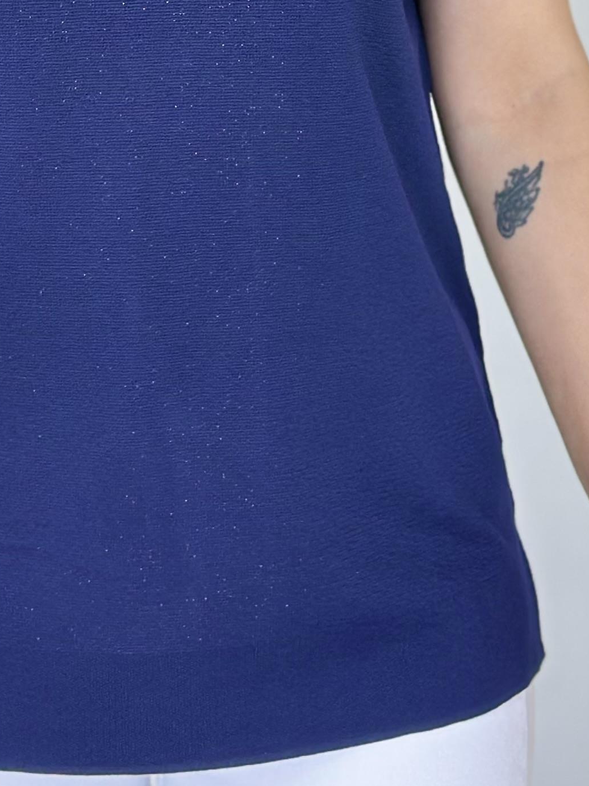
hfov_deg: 10.6
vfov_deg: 13.6
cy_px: -203
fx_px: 3175
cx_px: 187
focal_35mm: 140
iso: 80
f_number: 1.78
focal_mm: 6.86
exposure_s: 1/100
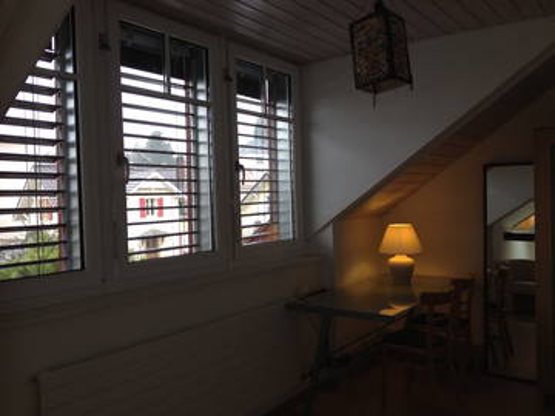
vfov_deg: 40.7
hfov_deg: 52.6
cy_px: 208
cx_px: 278
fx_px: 561
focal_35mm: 35
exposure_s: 1/40
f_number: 2.4
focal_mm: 4.28
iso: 64
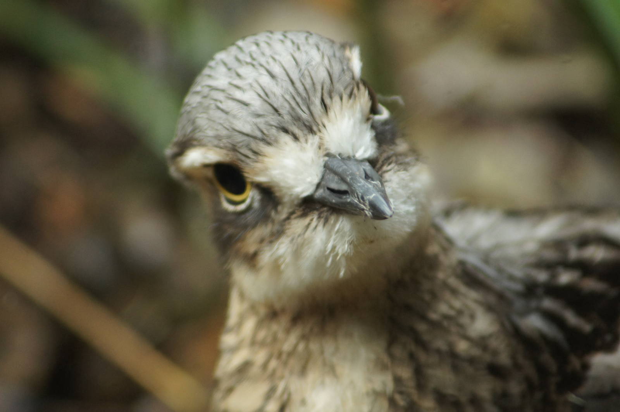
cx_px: 310
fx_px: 7746
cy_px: 206
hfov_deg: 4.6
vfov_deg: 3.1
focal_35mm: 450
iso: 800
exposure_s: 1/40
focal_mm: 300
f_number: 5.6
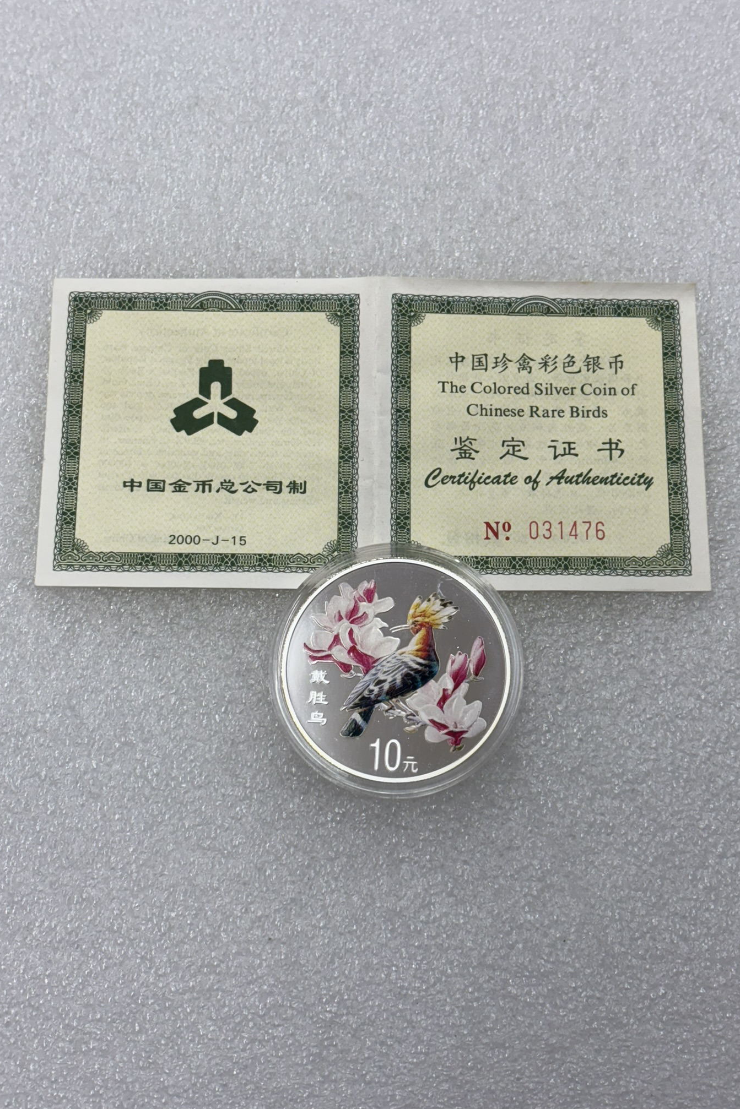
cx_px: 392
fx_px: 1695
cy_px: 561
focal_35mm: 55
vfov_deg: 36.2
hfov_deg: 24.6
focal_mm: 5.96
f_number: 1.6
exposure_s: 1/50
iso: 32
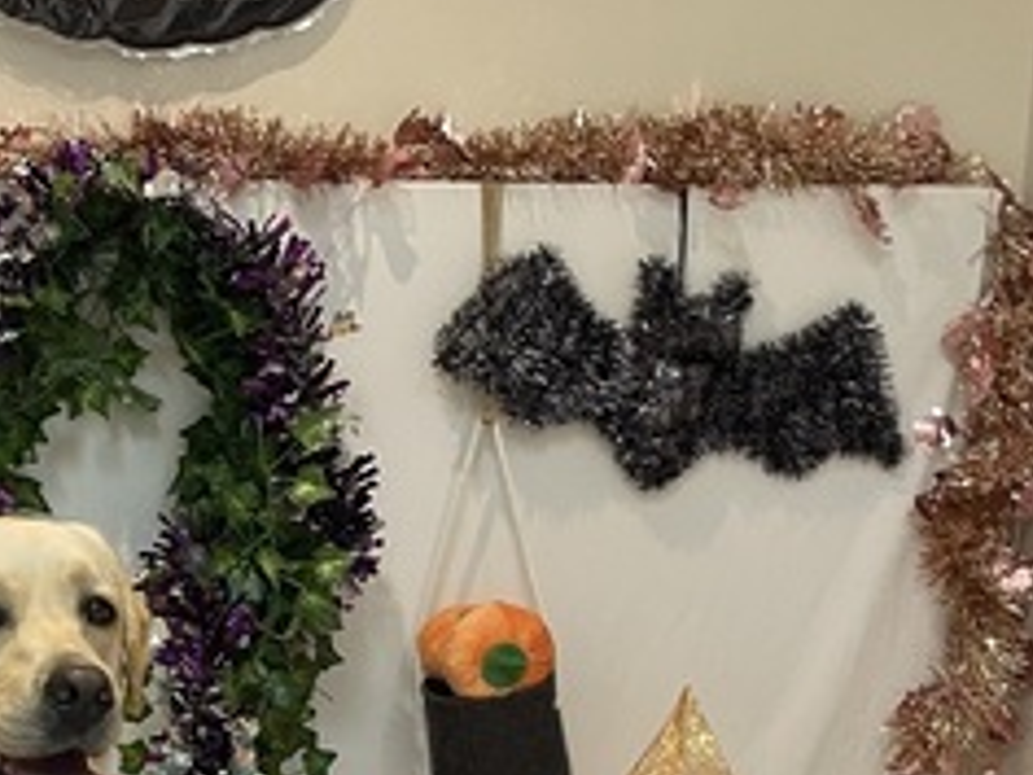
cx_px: -61
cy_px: 889
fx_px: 1970
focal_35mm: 66
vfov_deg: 21.0
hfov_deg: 27.3
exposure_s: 1/60
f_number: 1.6
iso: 160
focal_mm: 4.2
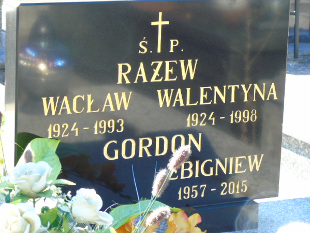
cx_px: 155
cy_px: 116
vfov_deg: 10.4
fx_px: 1272
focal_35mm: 142
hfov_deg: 13.9
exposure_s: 1/125
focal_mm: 25
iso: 250
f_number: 4.7
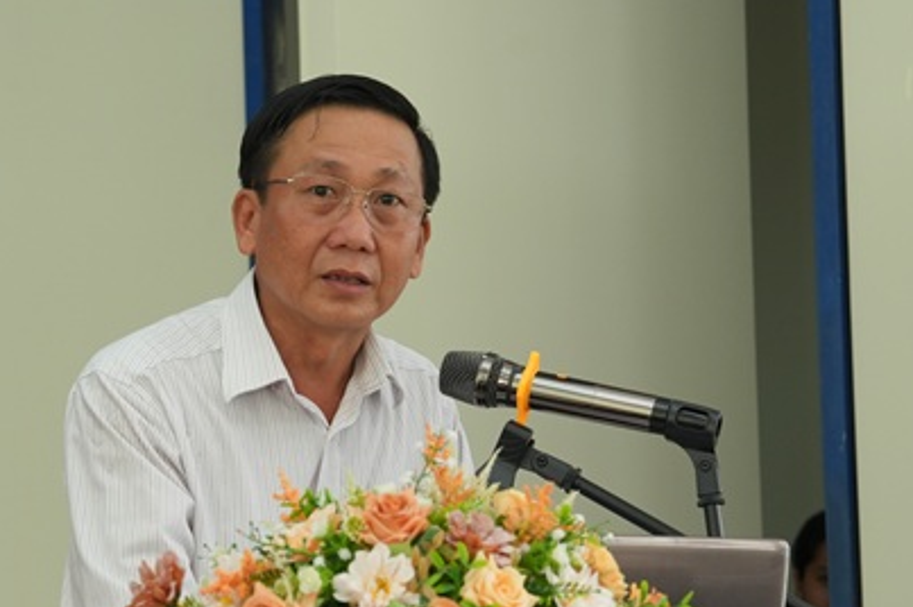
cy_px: 508
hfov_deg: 14.8
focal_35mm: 139
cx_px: 430
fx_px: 3522
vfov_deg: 9.8
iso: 1250
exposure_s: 1/160
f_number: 6.3
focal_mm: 70
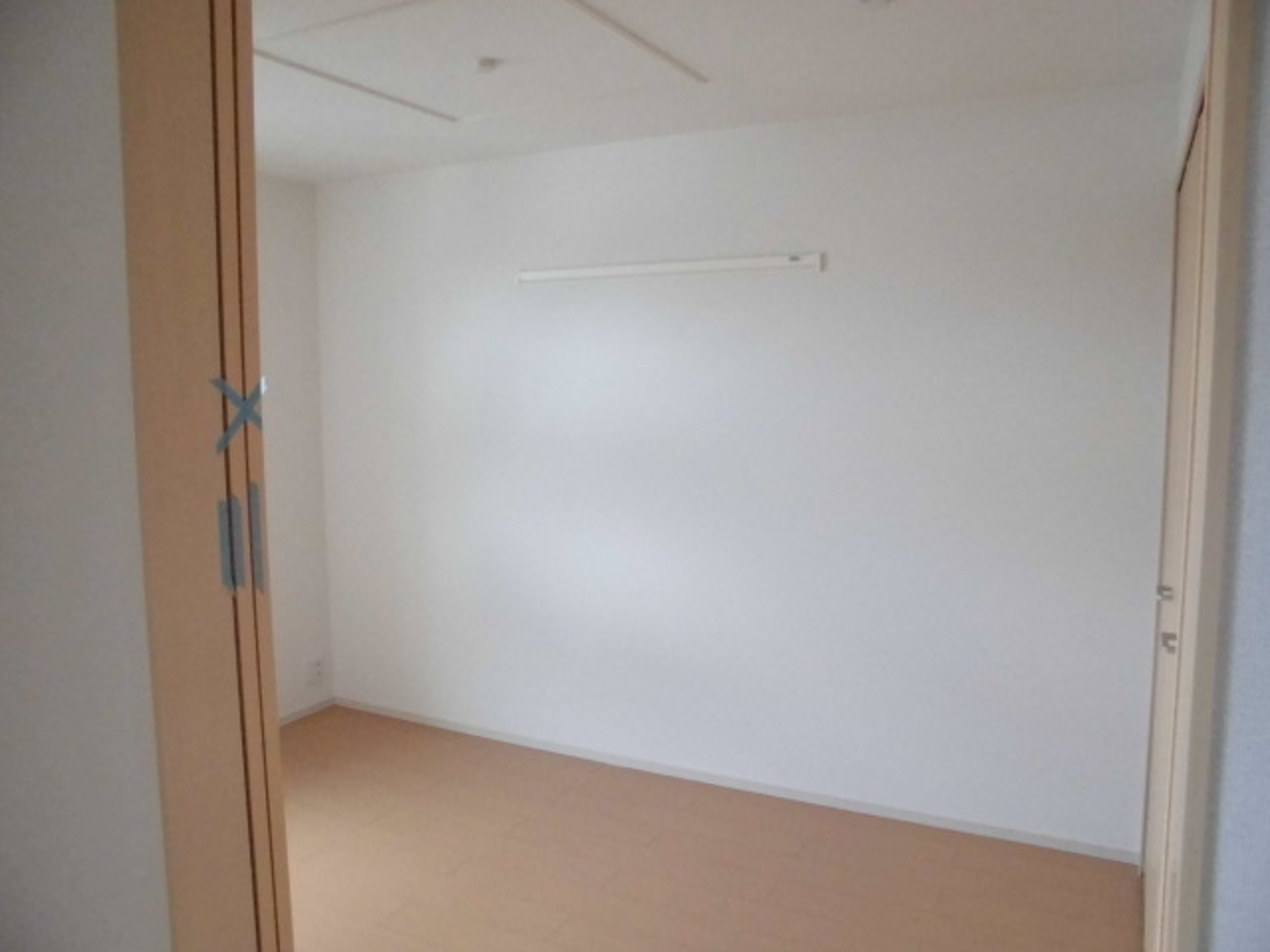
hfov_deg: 67.3
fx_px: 954
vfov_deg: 53.1
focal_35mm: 26
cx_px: 635
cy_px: 476
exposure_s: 1/60
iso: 800
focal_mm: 4.6
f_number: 3.5
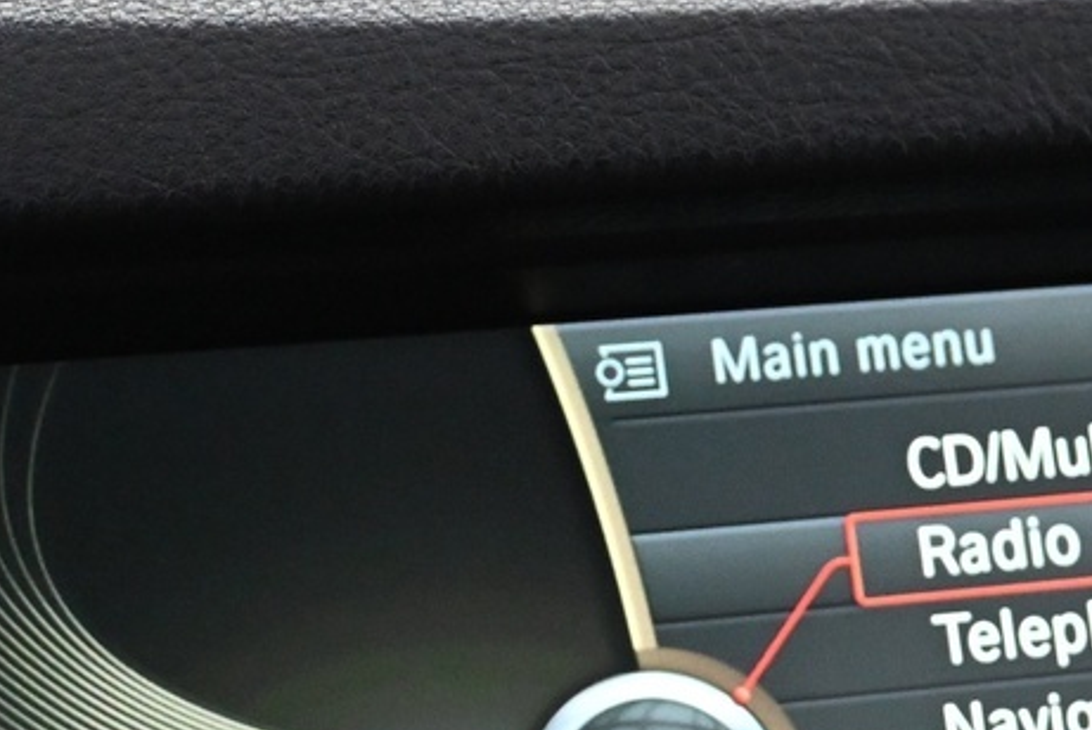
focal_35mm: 153
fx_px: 4636
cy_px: 566
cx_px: 874
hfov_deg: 13.4
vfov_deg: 9.0
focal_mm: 29
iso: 3200
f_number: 4.8
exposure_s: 1/80
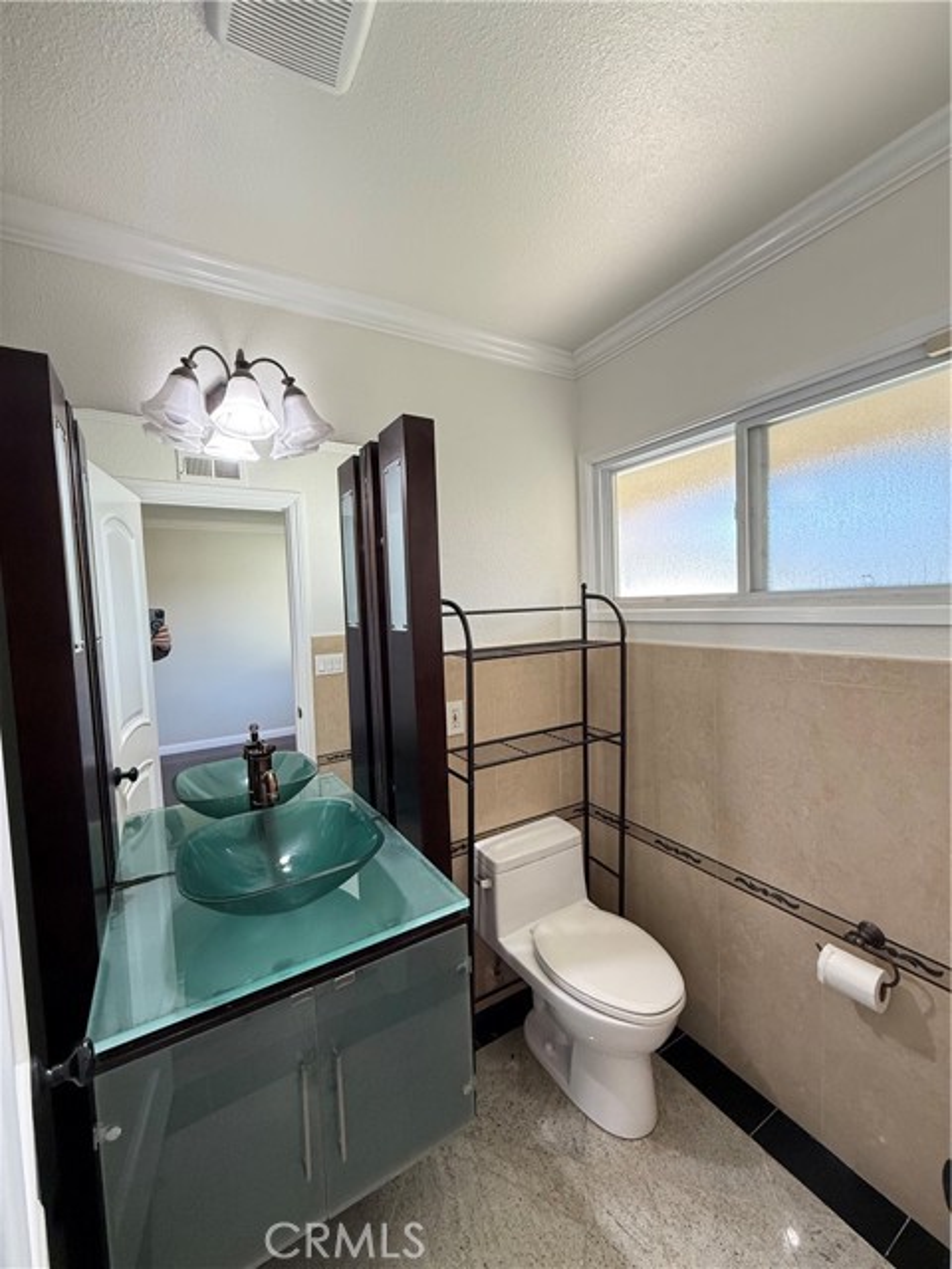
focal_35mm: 14
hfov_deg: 85.7
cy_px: 634
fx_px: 513
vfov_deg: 102.1
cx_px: 476
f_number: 2.2
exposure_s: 1/120
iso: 250
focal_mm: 2.22
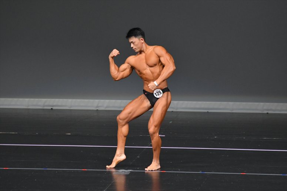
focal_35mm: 315
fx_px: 2510
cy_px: 96
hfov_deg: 6.5
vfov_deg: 4.4
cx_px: 144
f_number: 5.6
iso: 4000
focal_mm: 210
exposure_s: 1/400
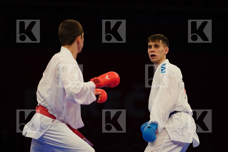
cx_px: 114
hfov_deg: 7.6
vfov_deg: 5.1
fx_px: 1716
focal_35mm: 271
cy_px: 76
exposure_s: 1/1000
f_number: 2.8
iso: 2000
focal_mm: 181
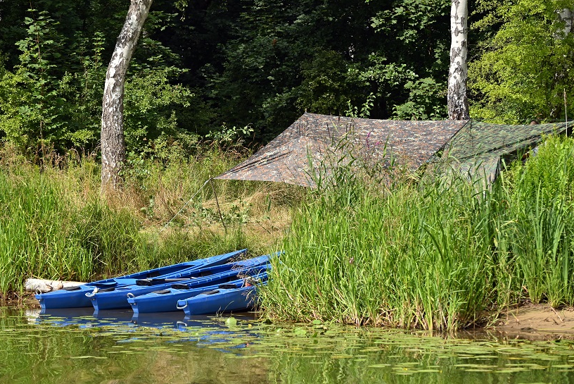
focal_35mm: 135
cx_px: 281
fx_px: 2154
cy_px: 184
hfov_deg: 15.2
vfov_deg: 10.2
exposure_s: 1/1000
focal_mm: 116
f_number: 5.6
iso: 200
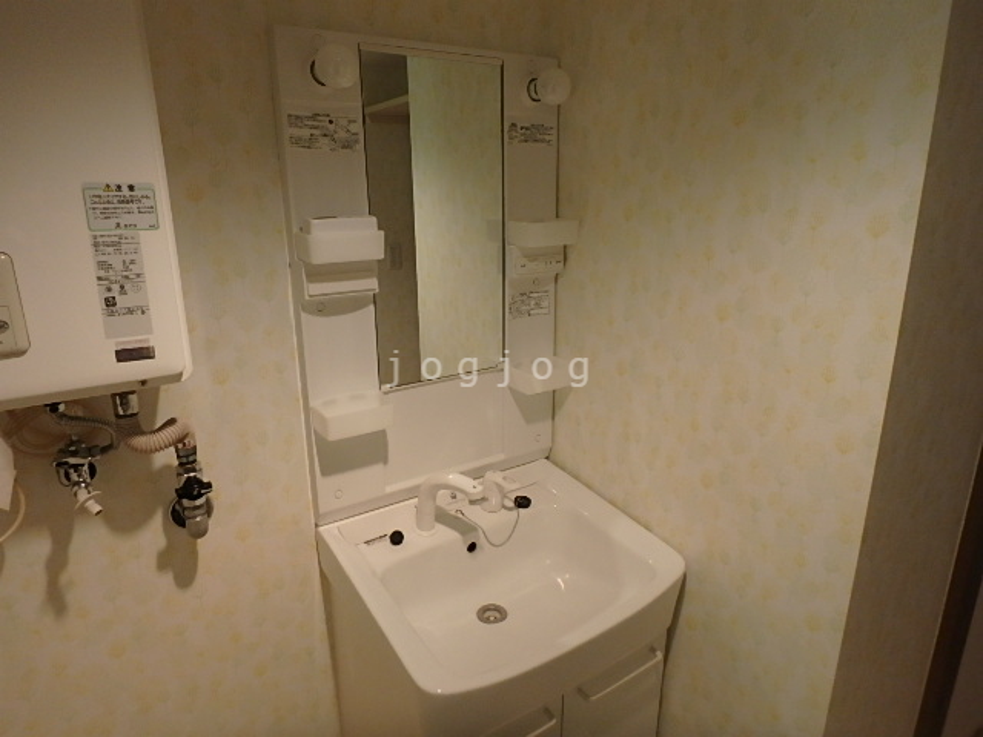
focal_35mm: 21
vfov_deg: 63.4
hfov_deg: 79.0
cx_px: 492
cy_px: 368
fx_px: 596
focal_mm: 3.7
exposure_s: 1/30
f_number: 3.5
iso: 250
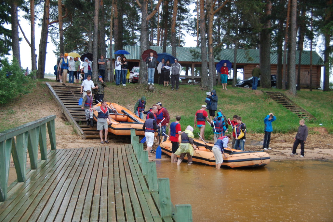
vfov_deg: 21.5
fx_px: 582
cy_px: 111
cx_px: 166
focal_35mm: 63
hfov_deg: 31.9
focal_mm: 42
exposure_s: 1/125
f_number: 5.6
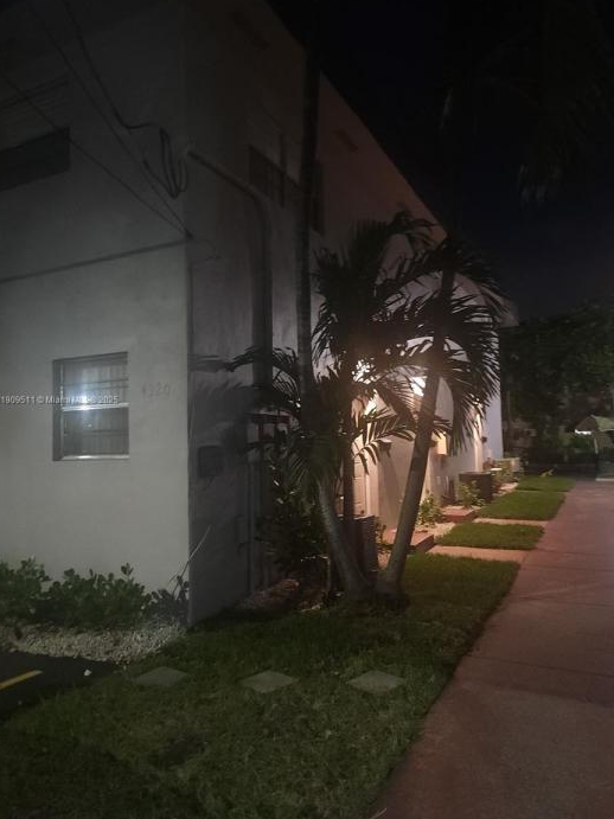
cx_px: 308
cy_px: 401
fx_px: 591
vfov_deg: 69.4
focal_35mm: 25
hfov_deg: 54.9
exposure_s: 1/11
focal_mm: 5
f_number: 1.8
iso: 500
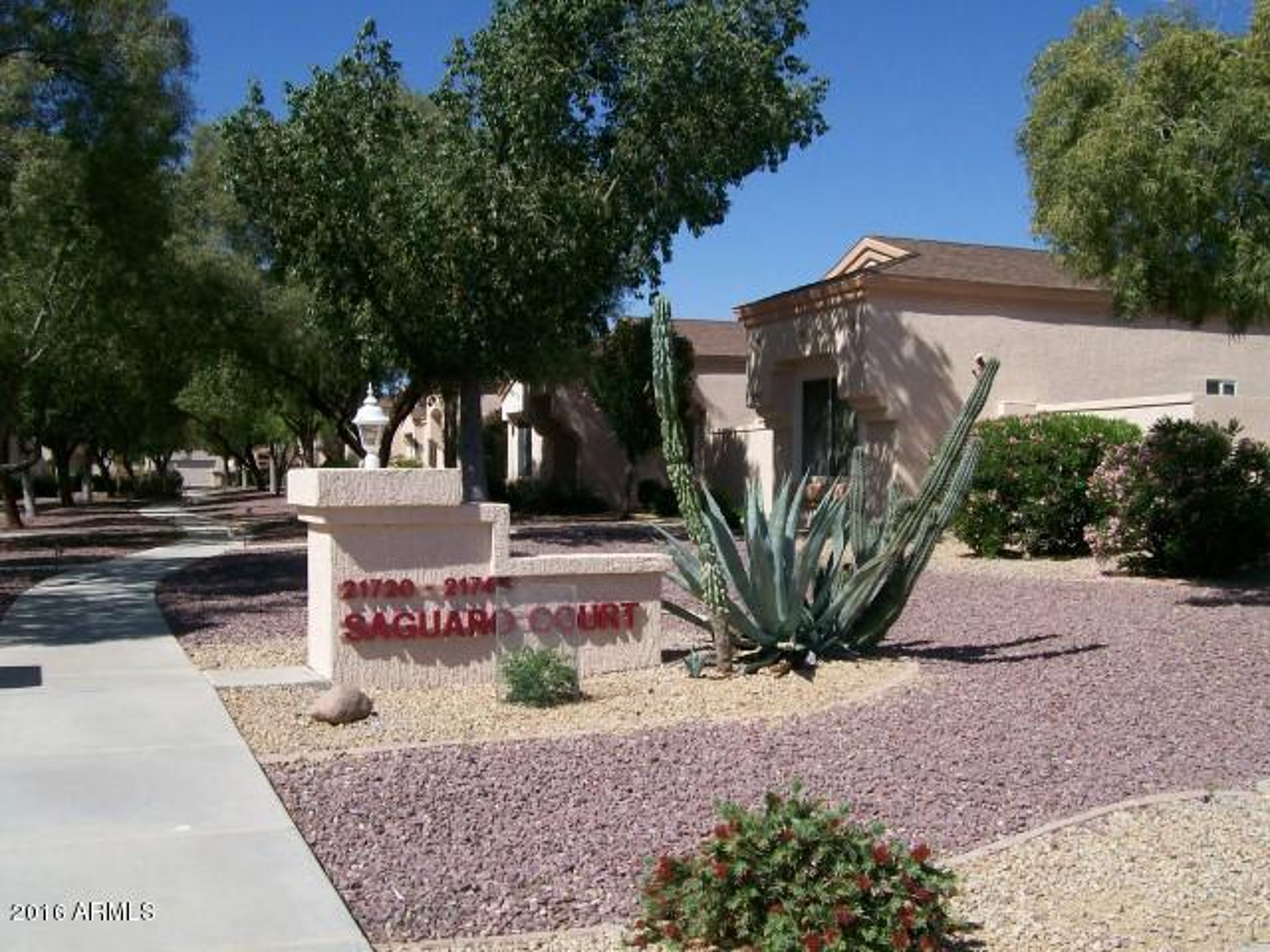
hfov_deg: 51.4
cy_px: 476
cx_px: 635
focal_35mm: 36
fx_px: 1321
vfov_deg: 39.7
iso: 80
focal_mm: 6
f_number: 4.8
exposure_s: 1/746
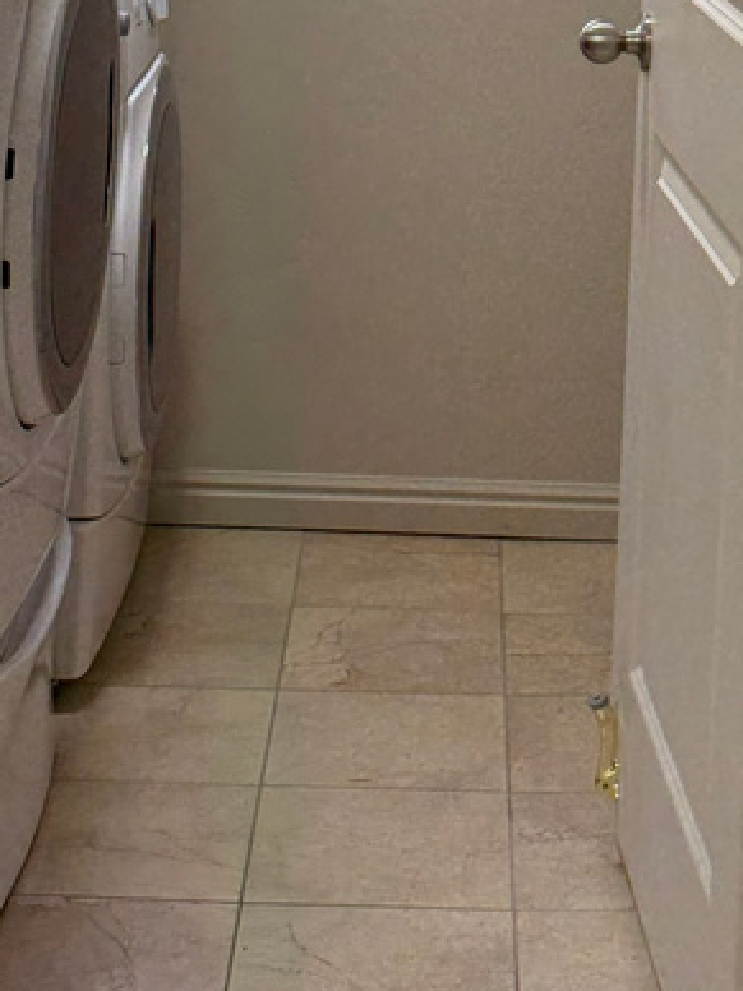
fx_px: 2719
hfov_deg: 15.6
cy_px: 151
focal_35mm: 95
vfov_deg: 20.3
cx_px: 416
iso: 160
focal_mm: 6.76
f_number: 1.78
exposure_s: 1/120
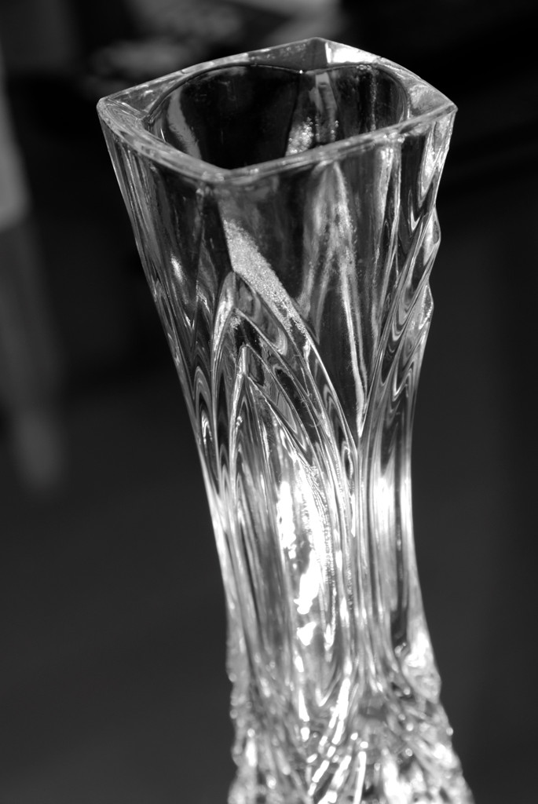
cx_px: 269
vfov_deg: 21.9
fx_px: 2080
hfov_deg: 14.7
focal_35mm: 93
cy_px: 402
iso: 200
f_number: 7.1
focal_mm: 62
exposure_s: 1/15
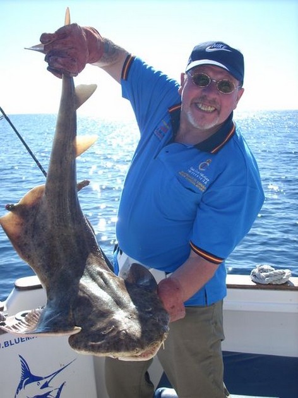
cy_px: 199
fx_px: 528
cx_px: 149
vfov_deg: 41.3
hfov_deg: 31.5
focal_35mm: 46
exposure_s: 1/130
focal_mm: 7.6
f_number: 6.3
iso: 64
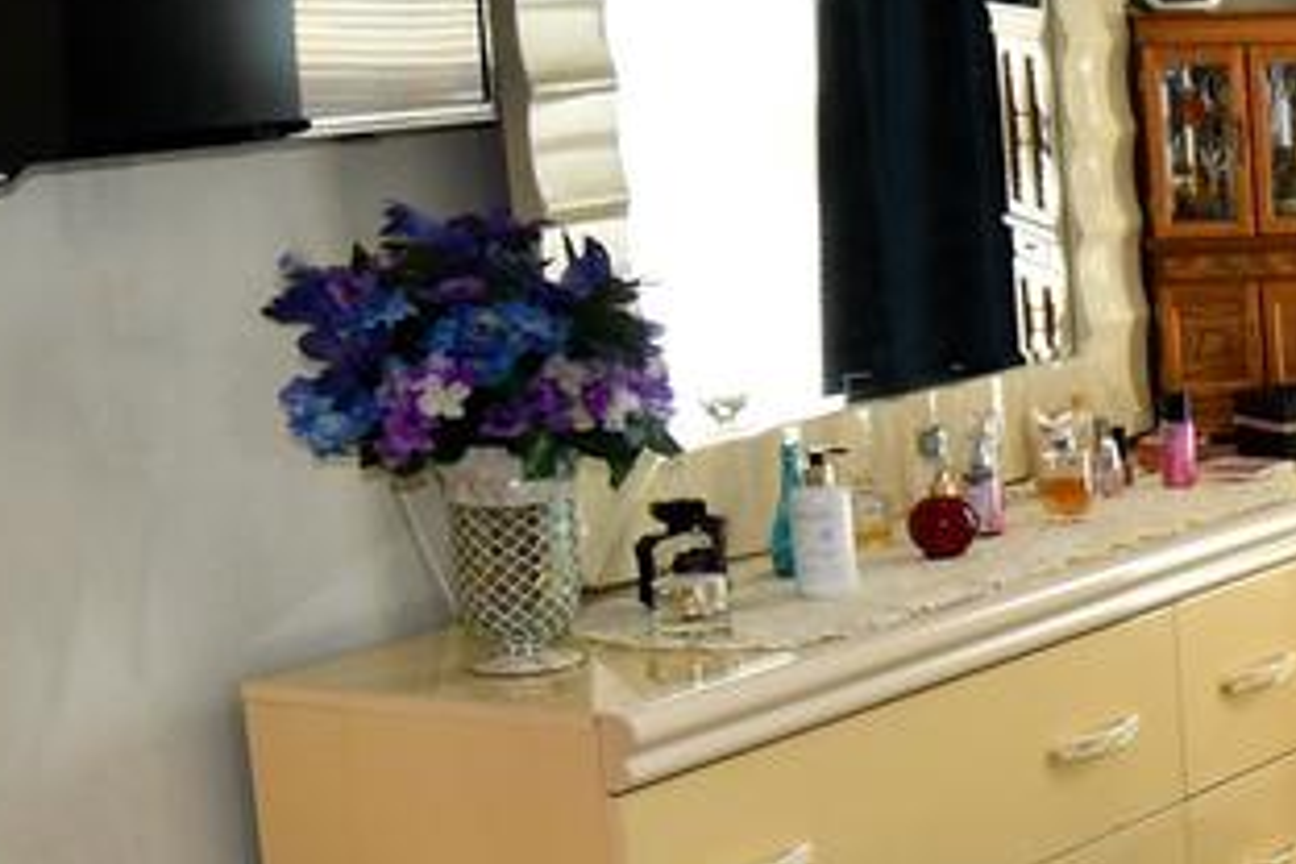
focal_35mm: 83
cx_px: 1869
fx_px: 2988
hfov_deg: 21.2
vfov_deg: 16.1
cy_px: 901
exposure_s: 1/60
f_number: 4
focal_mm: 12
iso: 200
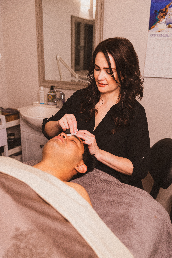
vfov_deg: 54.4
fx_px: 251
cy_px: 129
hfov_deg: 37.9
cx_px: 86
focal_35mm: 35
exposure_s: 1/60
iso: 400
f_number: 2.8
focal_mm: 35
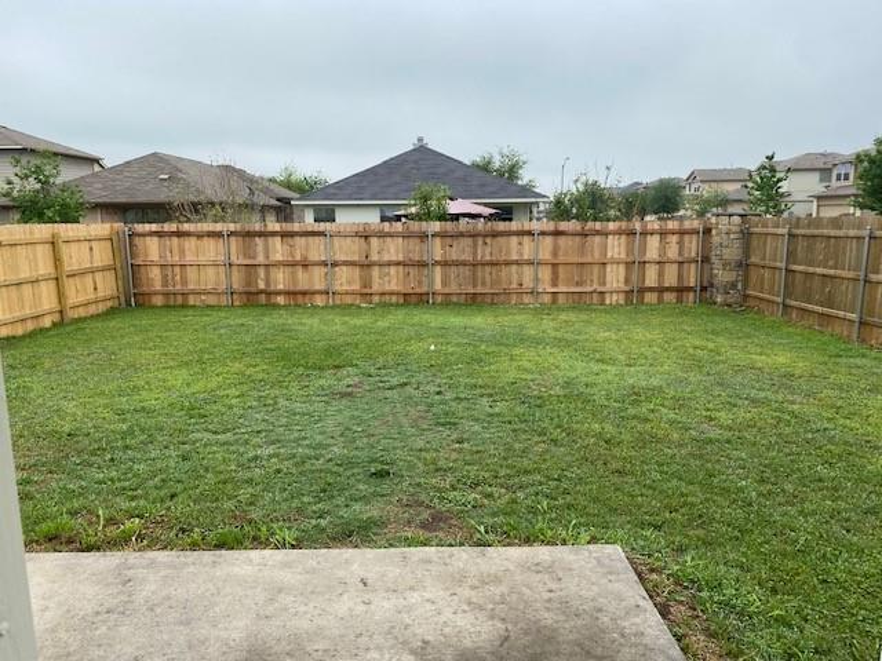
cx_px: 441
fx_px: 662
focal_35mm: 26
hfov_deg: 67.3
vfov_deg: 53.1
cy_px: 330
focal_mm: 4.25
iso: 32
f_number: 1.8
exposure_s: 1/827
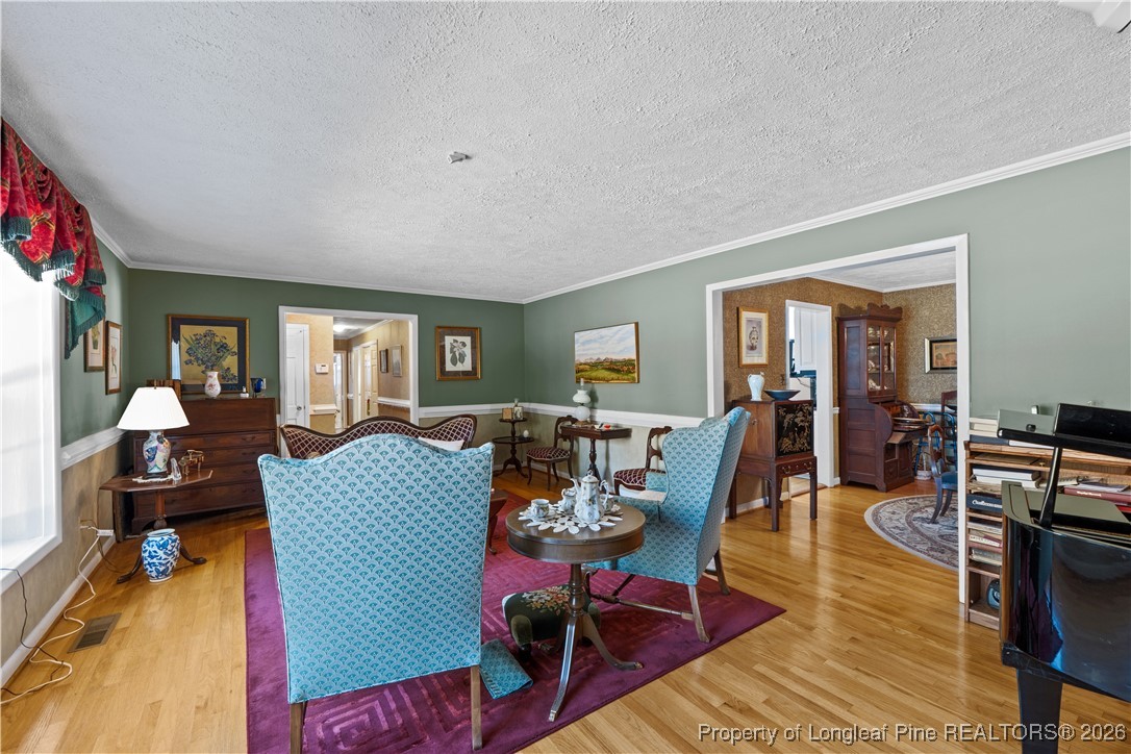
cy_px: 377
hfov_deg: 100.4
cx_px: 566
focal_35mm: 15
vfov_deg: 77.3
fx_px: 471
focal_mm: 10
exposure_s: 1.6
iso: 200
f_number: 8
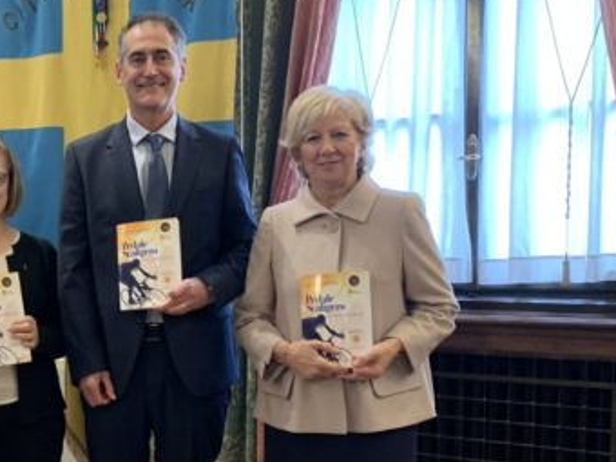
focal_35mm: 52
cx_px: 85
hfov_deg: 35.1
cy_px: 333
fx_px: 925
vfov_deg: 27.7
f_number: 1.8
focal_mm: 4.25
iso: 400
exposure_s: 1/49
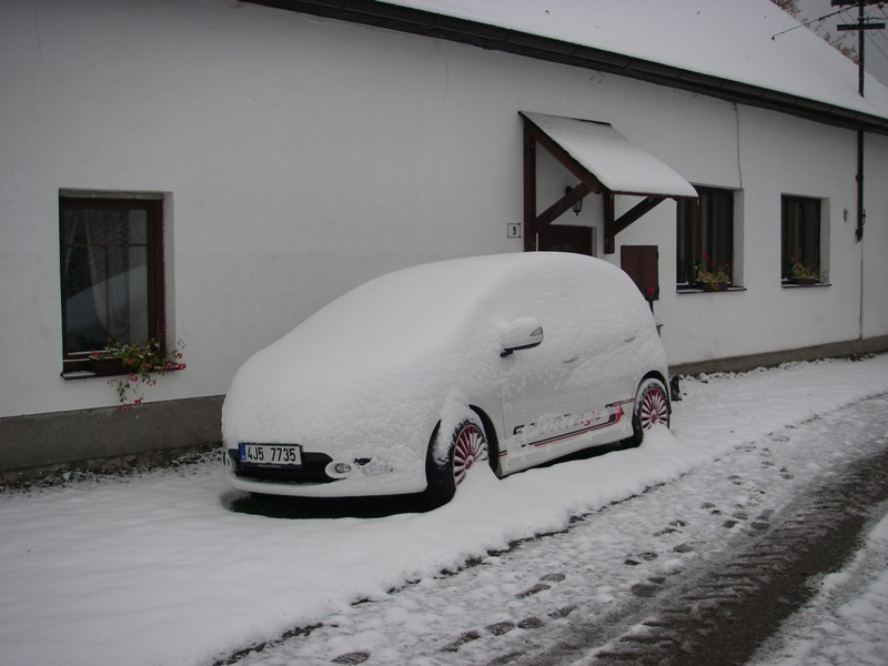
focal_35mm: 38
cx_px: 444
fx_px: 975
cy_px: 333
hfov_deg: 49.0
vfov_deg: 37.7
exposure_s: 1/200
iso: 64
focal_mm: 6.3
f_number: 3.3
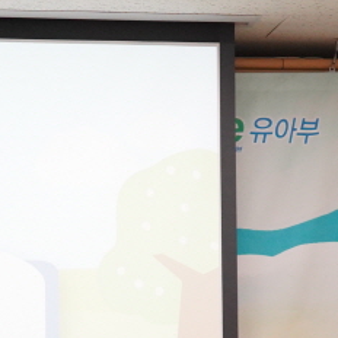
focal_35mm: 275
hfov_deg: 6.2
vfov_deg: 6.3
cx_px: -268
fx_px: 3038
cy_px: 521
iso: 2500
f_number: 5.6
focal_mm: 60
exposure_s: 1/200
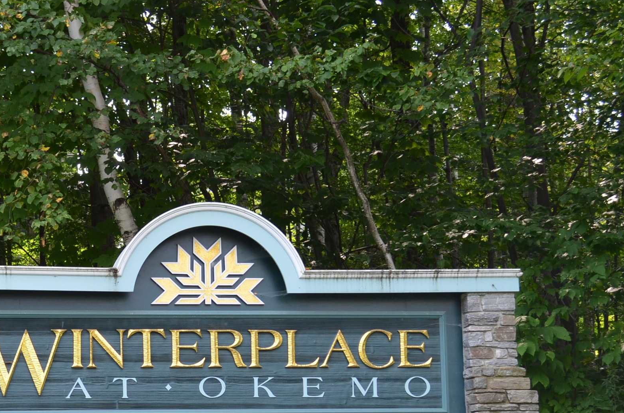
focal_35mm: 88
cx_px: 170
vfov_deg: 15.3
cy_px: 363
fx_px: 1522
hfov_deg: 23.0
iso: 220
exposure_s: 1/125
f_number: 5.6
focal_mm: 30
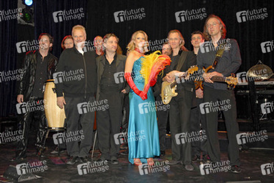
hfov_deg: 49.5
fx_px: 297
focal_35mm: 39
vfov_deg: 34.3
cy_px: 92
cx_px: 137
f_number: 6.3
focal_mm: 26
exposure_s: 1/60
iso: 400
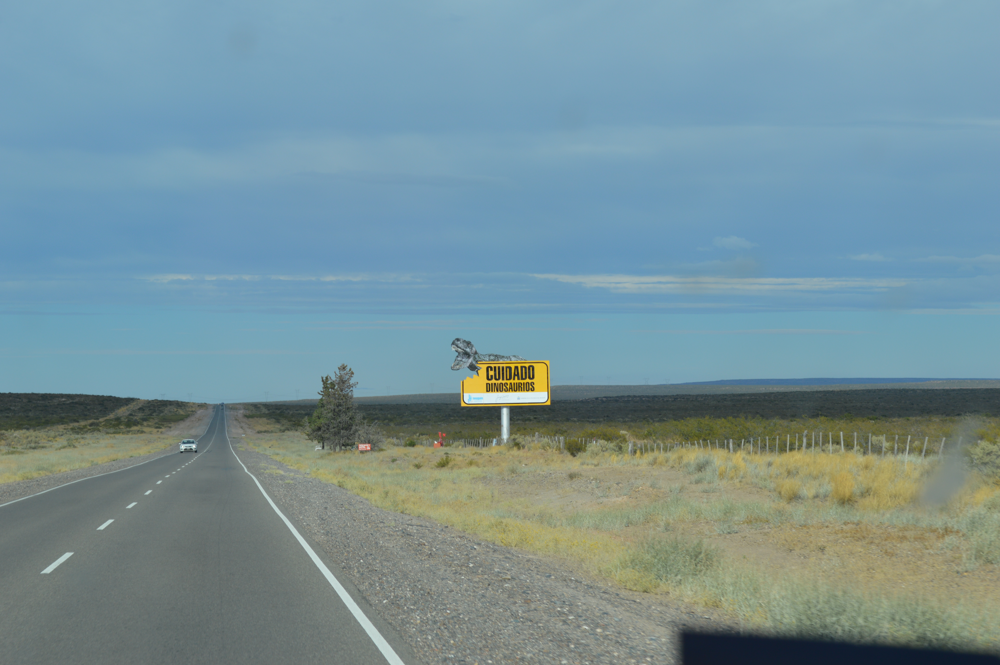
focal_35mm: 82
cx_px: 500
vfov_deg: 16.5
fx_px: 2290
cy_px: 332
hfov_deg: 24.6
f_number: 8
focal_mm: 55
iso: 100
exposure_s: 1/250
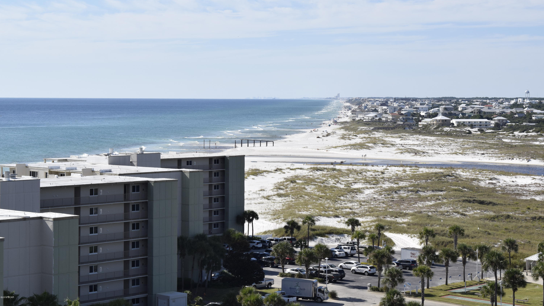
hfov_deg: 24.6
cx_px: 272
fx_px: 1248
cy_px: 127
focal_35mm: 87
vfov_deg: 14.0
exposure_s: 1/640
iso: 400
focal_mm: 55
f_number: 13
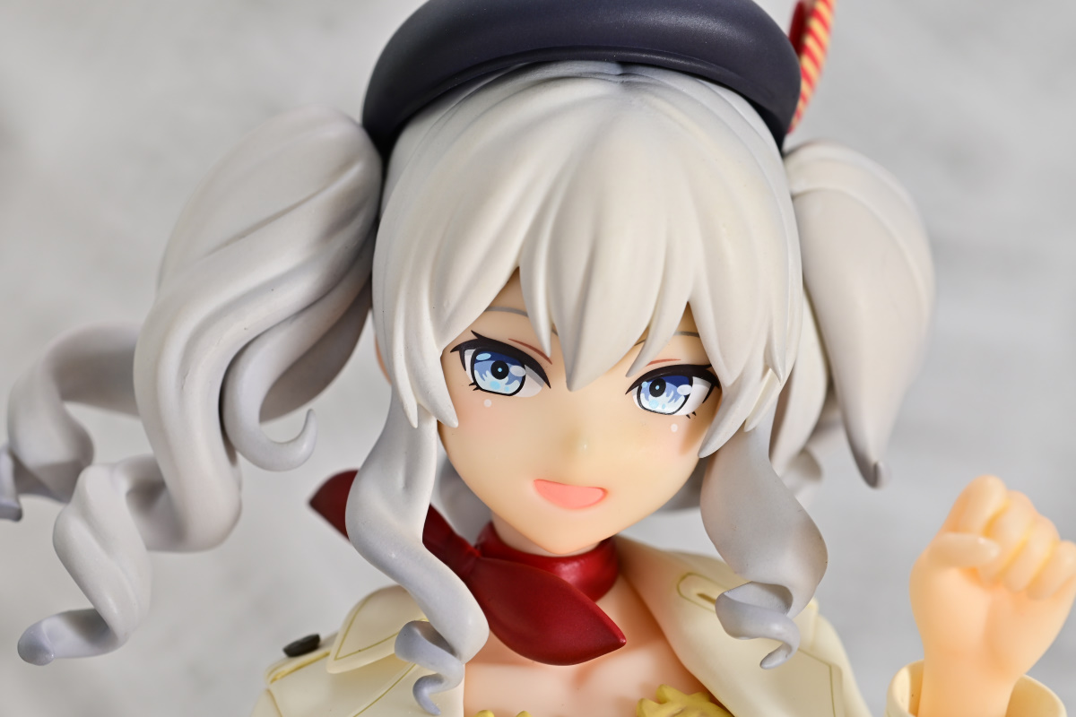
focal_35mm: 90
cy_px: 358
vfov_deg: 15.2
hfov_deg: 22.6
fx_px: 2690
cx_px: 538
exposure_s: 3
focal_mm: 60
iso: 100
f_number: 13
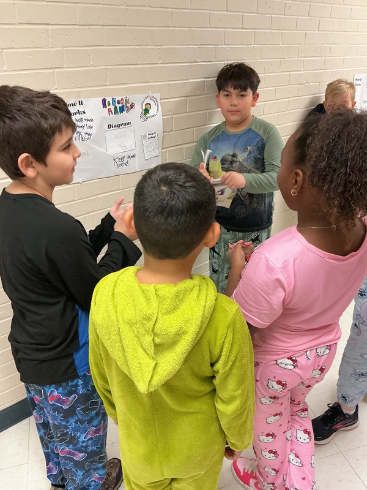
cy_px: 245
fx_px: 410
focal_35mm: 29
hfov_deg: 48.2
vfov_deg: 61.7
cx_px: 184
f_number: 1.8
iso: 160
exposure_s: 1/60
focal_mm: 3
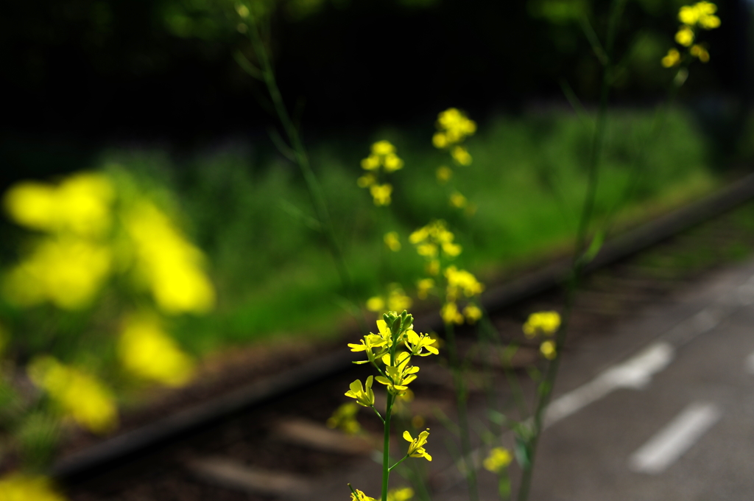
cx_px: 377
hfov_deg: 38.2
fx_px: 1088
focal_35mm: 52
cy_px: 250
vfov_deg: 25.9
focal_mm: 35
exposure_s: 1/1000
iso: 100
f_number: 4
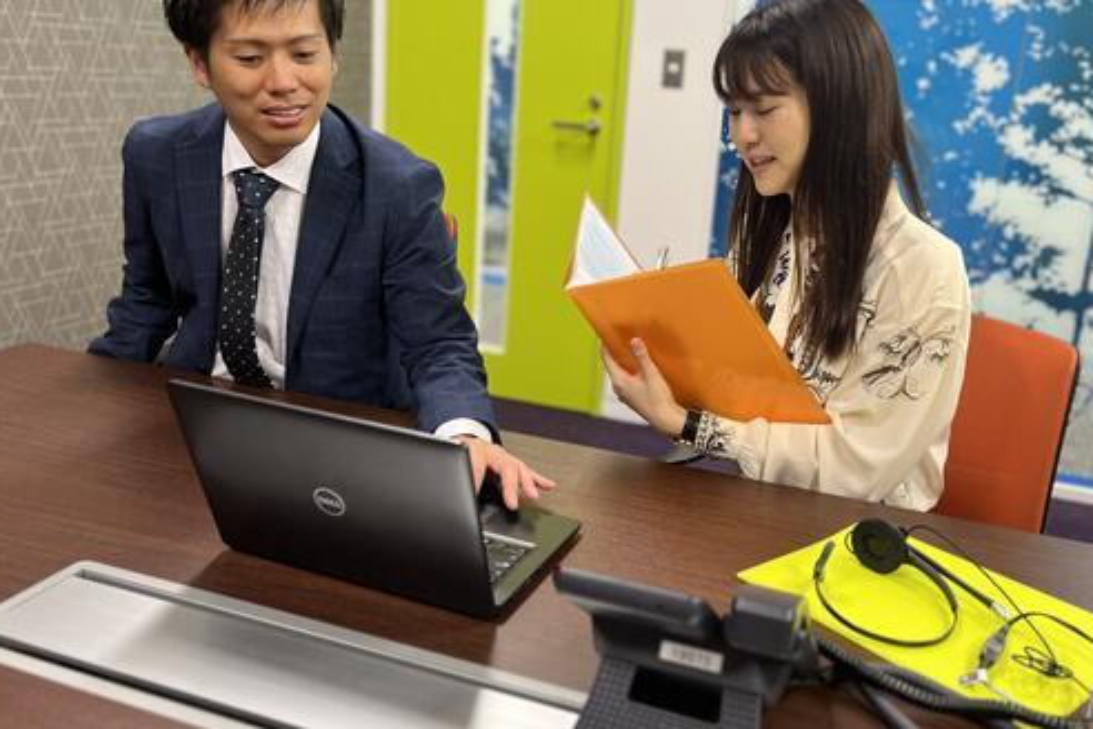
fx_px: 1002
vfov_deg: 39.9
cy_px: 322
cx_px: 569
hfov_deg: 57.2
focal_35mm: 33
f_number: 1.6
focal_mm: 5.1
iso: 125
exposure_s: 1/50
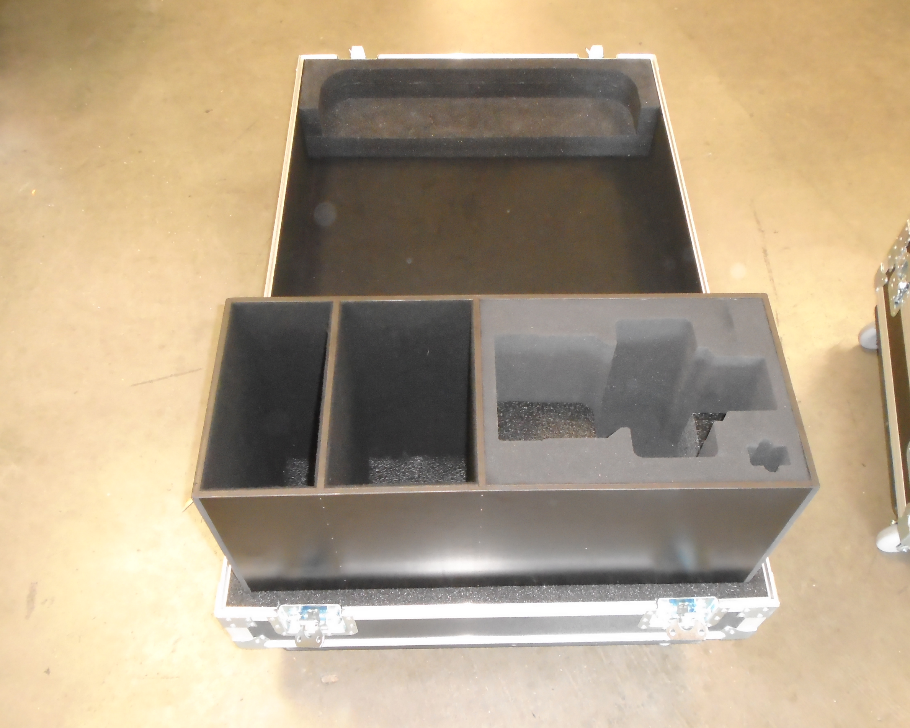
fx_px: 889
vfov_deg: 44.5
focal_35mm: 33
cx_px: 484
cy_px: 357
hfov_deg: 54.2
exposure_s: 1/40
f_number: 3.5
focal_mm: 5.5
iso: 640
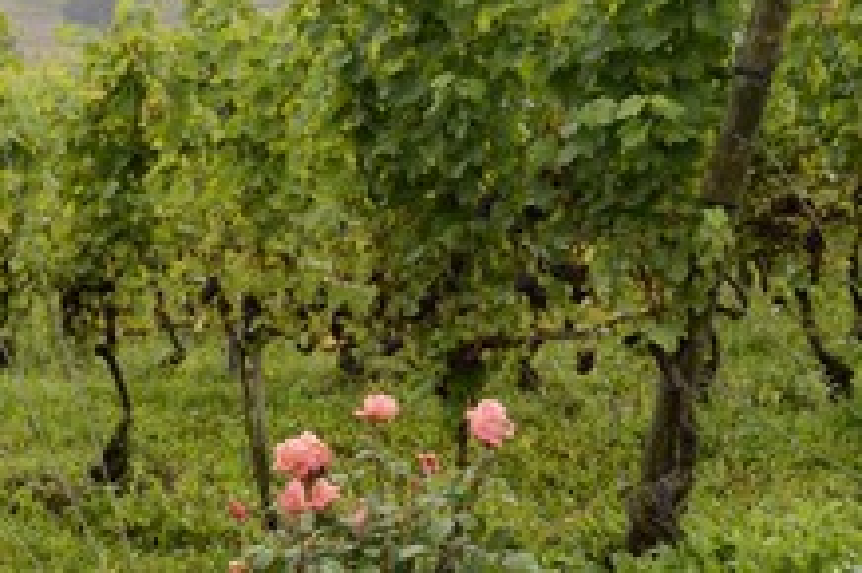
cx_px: 103
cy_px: 304
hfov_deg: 25.6
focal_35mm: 77
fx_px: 1842
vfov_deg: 17.7
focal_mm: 40
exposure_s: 1/125
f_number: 7.1
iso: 200
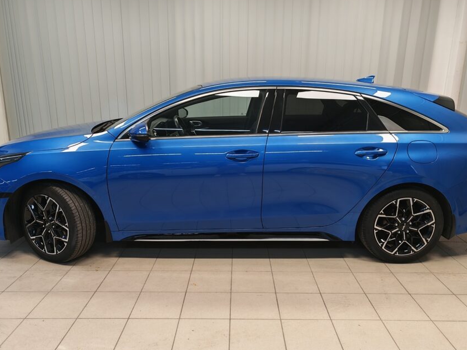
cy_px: 187
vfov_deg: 49.7
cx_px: 238
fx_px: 378
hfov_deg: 63.4
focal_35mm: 28
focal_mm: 5.4
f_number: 1.6
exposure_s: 1/50
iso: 64
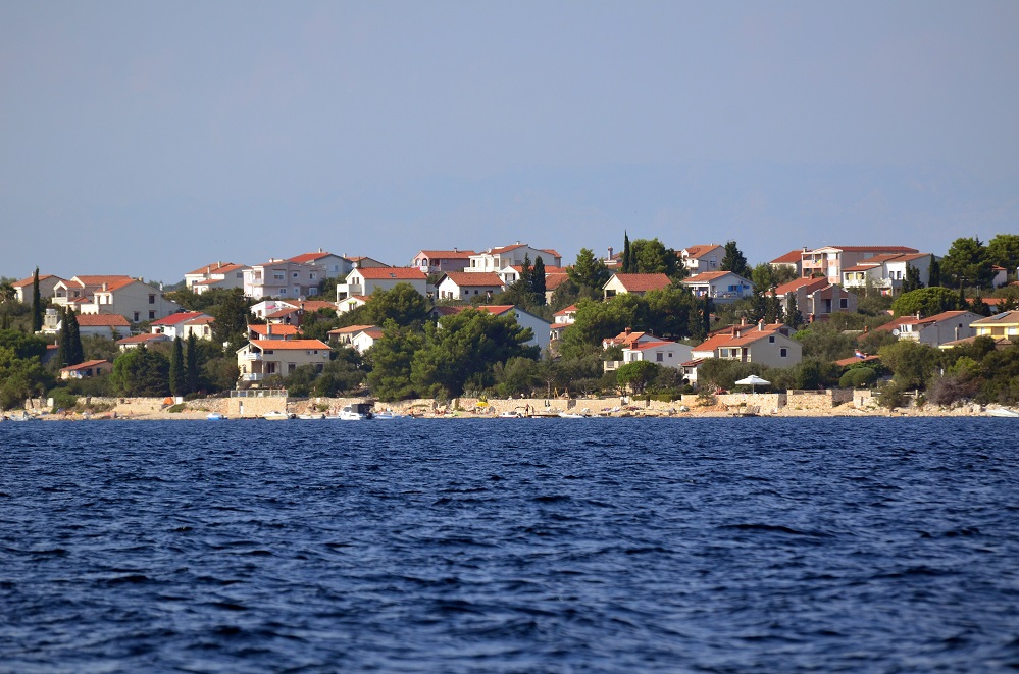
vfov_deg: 3.8
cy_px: 337
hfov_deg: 5.7
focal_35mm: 360
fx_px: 10166
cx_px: 510
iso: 400
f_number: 5.3
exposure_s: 1/2500
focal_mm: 240
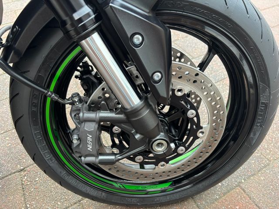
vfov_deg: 53.1
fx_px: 210
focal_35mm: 26
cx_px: 140
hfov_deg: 67.3
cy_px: 104
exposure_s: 1/60
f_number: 1.6
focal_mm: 5.96
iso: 200
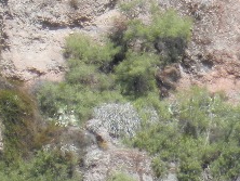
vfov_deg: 0.7
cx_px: 174
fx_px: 15873
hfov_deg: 0.9
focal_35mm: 2287
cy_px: 42
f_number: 5.7
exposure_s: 1/400
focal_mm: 144
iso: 160
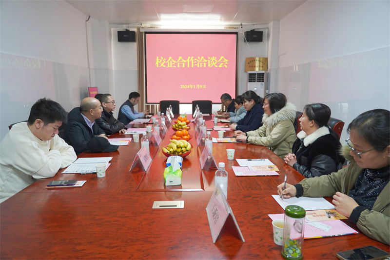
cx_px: 195
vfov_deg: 53.1
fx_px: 260
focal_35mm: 24
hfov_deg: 73.8
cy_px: 130
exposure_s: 1/160
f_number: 4
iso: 2000
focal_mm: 24
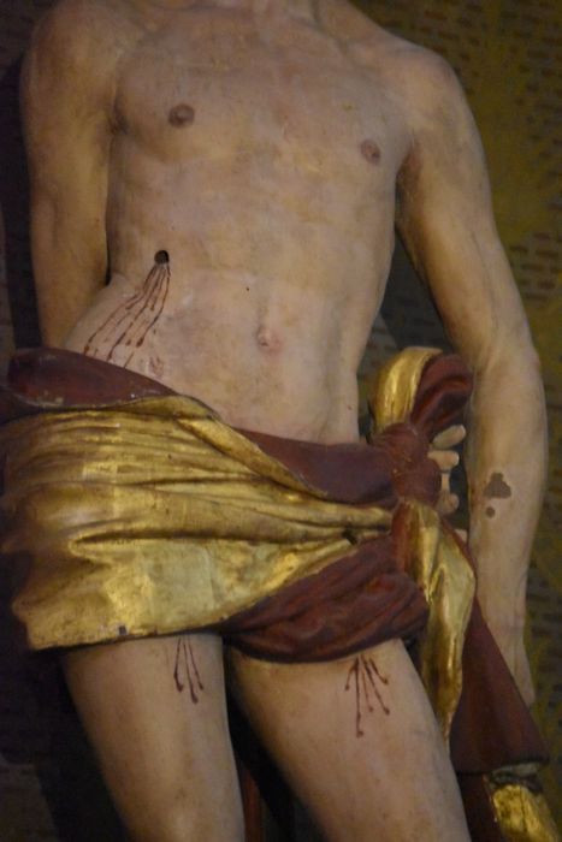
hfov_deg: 6.3
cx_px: 281
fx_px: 5090
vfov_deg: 9.5
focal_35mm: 218
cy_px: 421
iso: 12800
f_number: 5
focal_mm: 145
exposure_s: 1/13
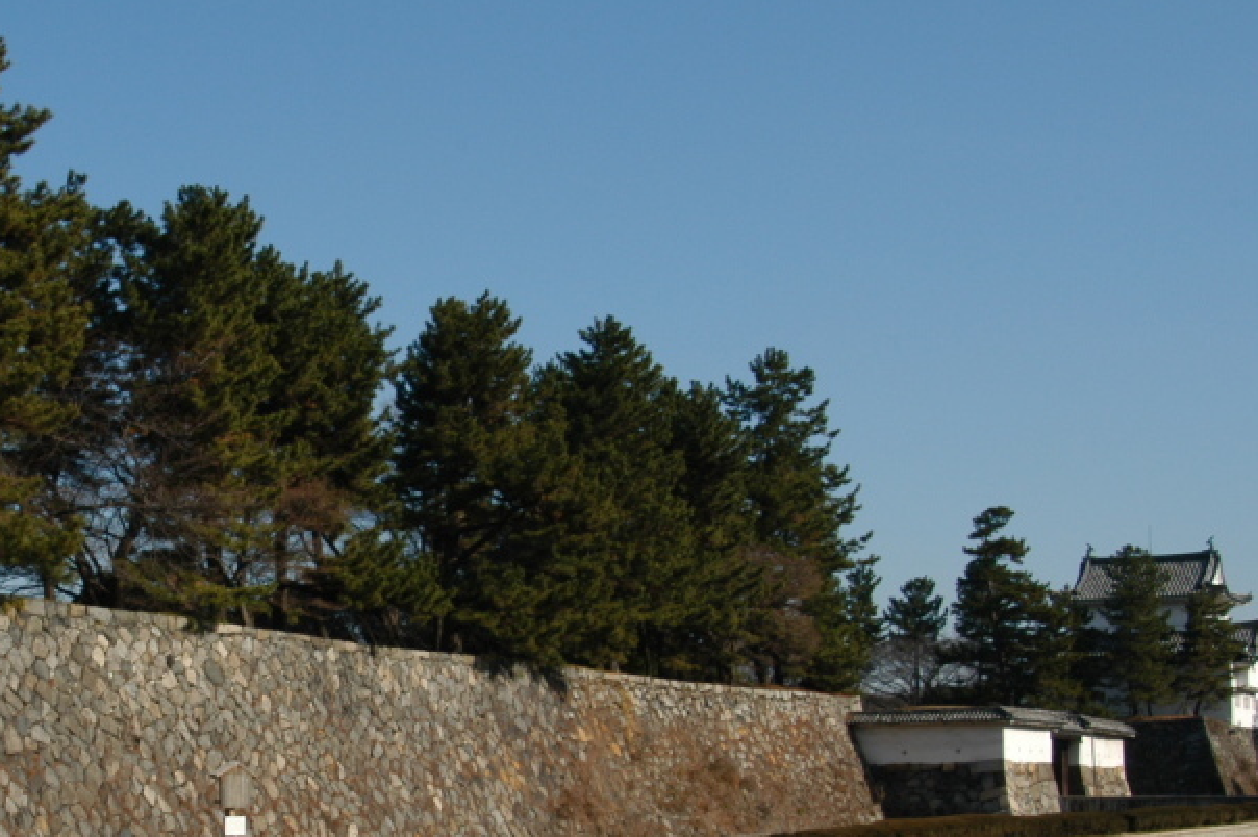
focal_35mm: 61
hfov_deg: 32.1
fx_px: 2130
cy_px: 601
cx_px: 277
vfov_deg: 22.1
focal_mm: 24
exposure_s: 1/350
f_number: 10
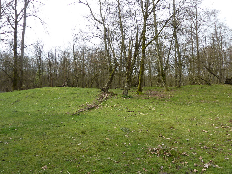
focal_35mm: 25
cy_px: 87
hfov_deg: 69.4
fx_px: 168
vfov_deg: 54.9
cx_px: 116
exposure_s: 1/500
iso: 125
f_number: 3.3
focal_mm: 4.1
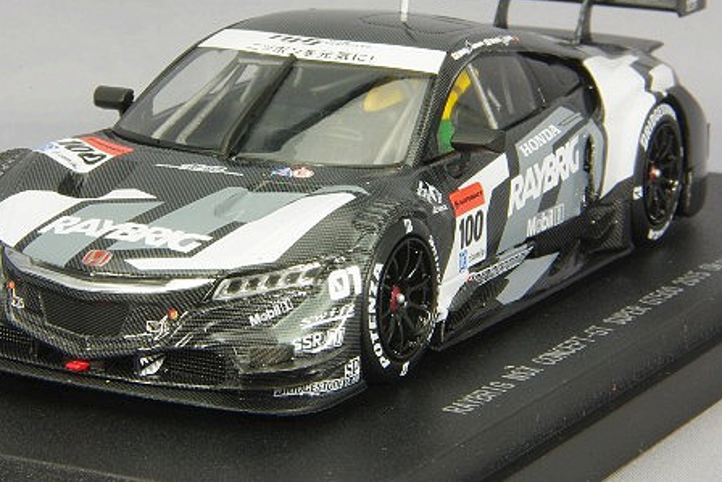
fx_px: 3210
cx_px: 290
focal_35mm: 160
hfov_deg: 12.8
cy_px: 181
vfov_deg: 8.6
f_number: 32
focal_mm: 75
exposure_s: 1
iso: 400
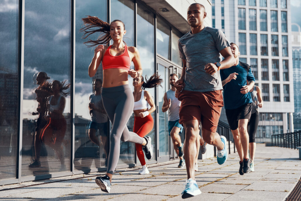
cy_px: 100
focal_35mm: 50
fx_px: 418
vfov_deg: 27.0
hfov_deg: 39.6
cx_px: 150
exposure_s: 1/1250
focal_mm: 50
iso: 200
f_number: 3.5
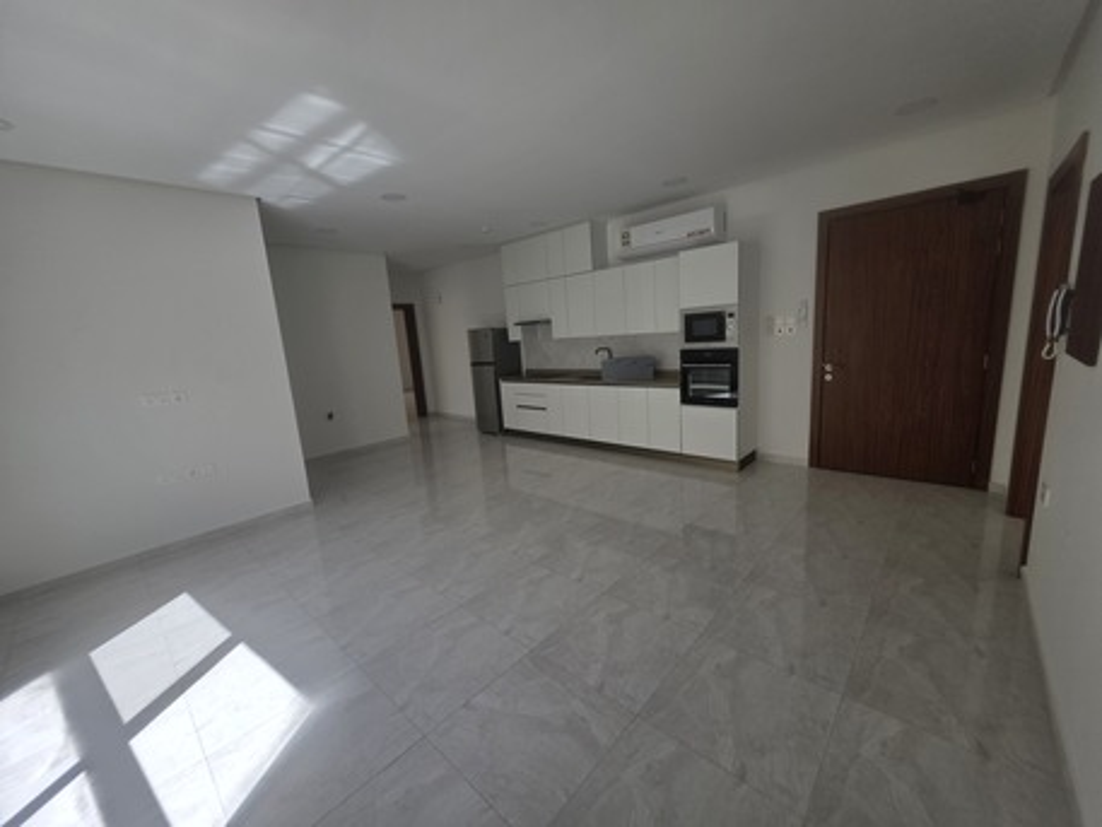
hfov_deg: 106.2
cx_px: 551
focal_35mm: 13
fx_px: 414
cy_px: 414
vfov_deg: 89.9
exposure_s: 1/303
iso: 40
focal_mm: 2.2
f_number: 1.9
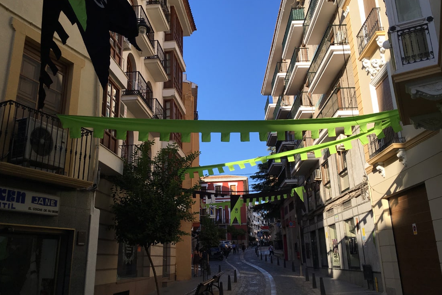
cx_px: 221
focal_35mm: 31
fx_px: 381
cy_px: 140
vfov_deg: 42.3
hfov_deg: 60.3
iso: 25
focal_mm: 4.15
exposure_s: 1/864
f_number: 2.2
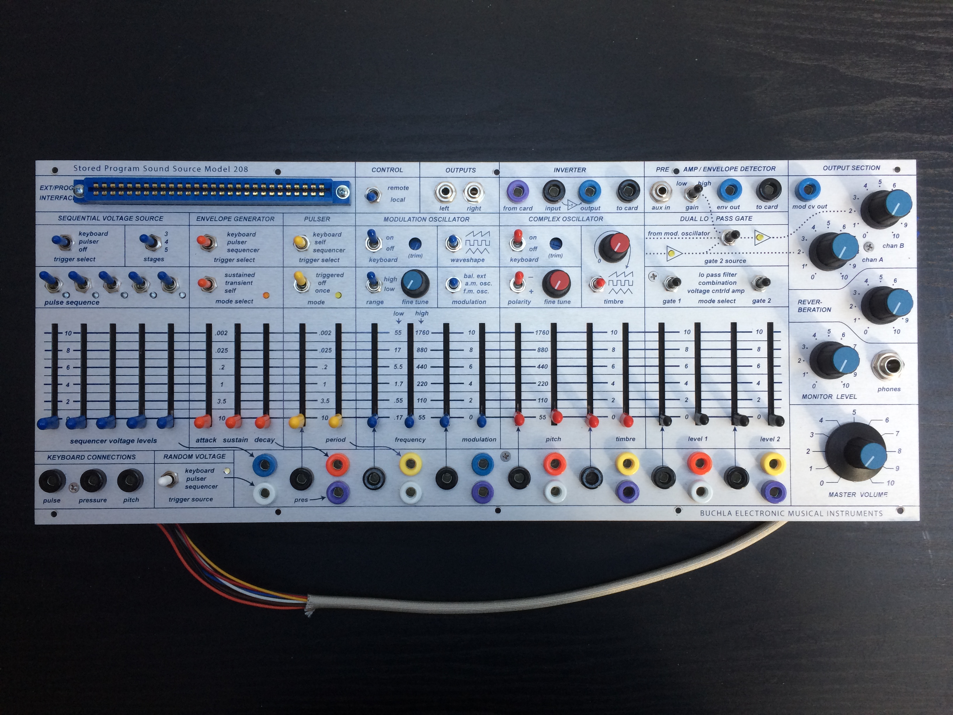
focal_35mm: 29
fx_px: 798
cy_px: 358
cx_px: 476
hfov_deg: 61.7
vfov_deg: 48.2
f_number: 2.2
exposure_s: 1/33
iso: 40
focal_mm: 4.15
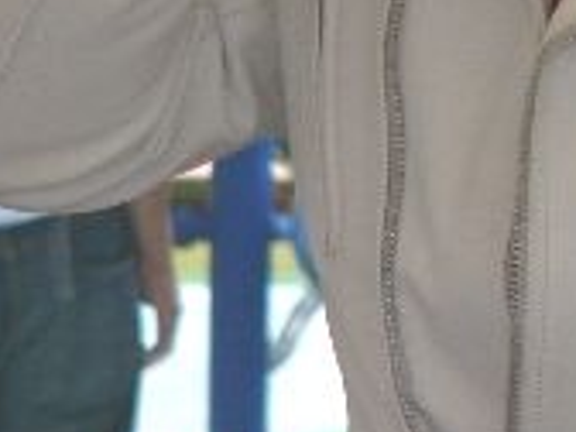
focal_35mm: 997
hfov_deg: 2.0
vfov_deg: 1.5
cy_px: -69
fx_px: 16590
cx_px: 624
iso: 50
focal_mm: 43.5
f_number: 4.6
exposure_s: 1/800
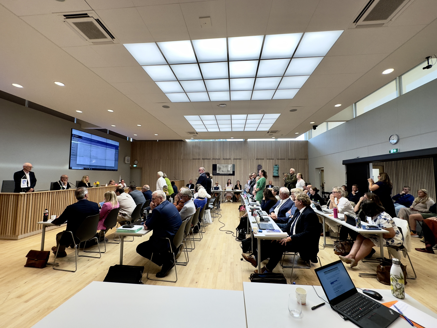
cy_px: 164
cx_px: 218
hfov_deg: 102.1
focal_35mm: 14
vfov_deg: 85.7
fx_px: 177
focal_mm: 2.22
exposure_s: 1/100
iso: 80
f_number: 2.2
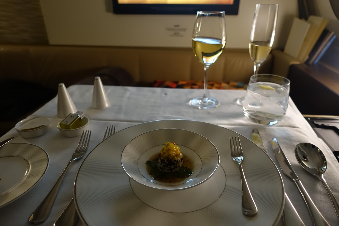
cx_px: 170
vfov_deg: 53.1
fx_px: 226
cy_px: 113
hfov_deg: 73.7
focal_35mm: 24
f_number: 1.8
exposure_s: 1/25
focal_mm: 8.8
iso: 800
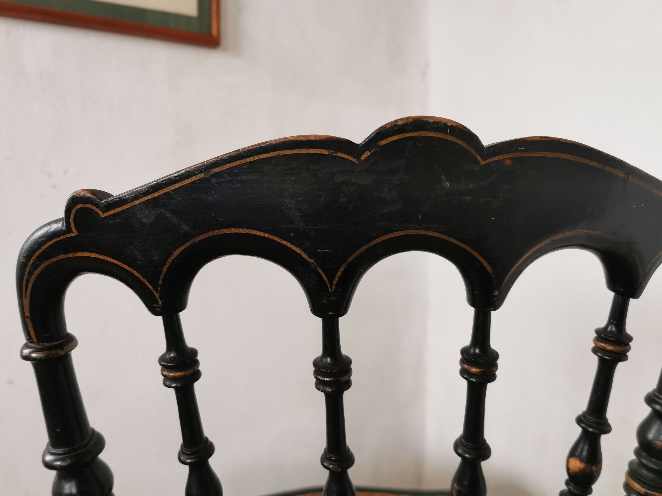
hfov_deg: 65.3
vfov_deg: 51.4
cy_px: 248
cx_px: 331
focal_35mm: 27
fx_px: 516
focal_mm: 5.56
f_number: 1.6
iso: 200
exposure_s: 1/60
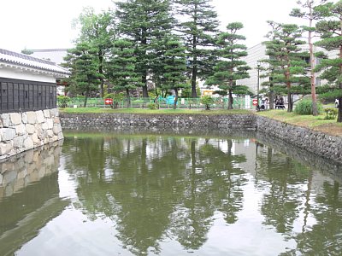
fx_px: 346
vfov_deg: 40.7
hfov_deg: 52.6
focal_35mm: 35
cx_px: 171
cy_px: 128
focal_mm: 7.4
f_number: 4.5
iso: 80
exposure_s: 1/100
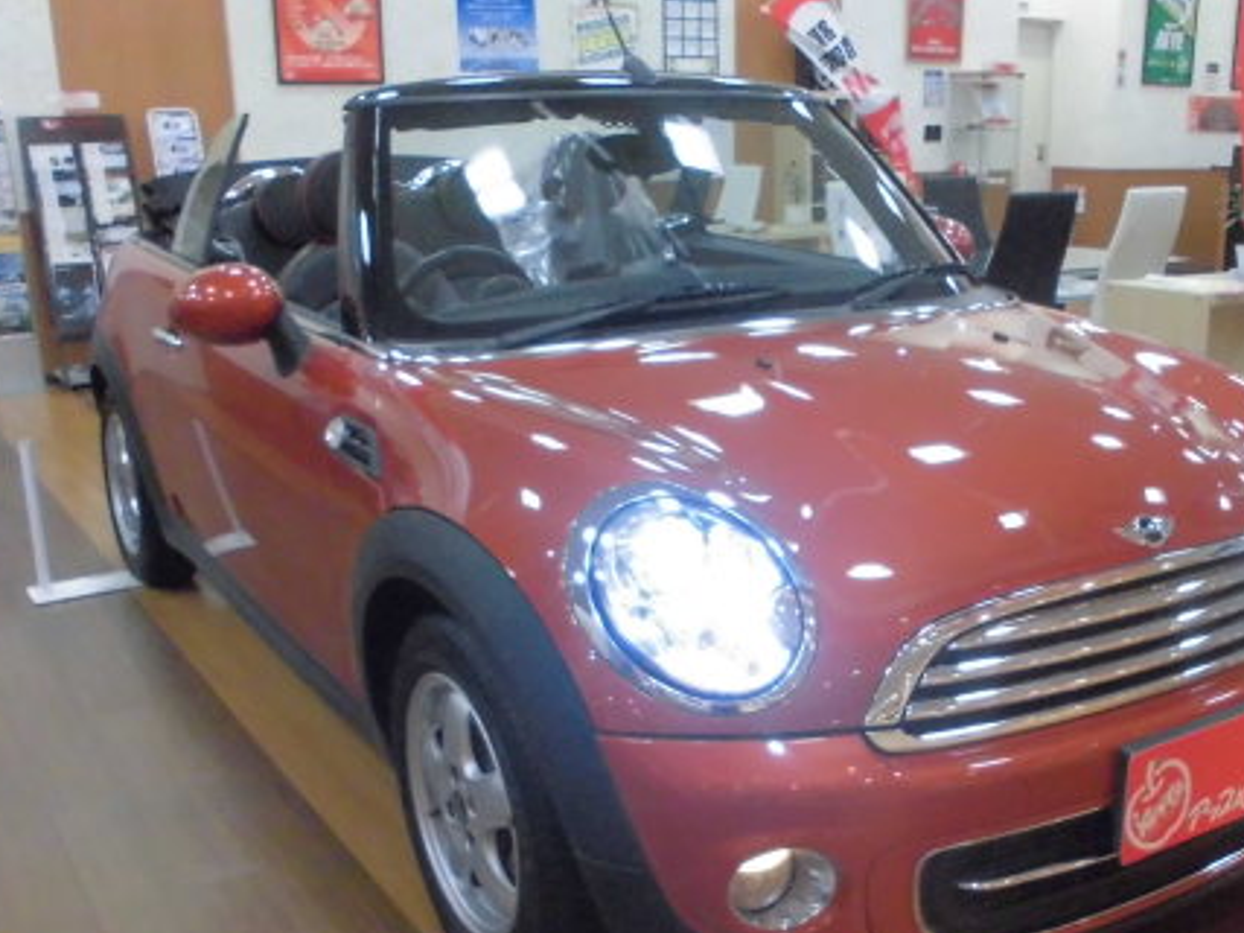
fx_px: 1401
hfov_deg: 47.6
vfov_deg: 36.5
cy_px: 604
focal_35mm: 39
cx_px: 749
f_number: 3.5
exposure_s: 1/60
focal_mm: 4.6
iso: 400
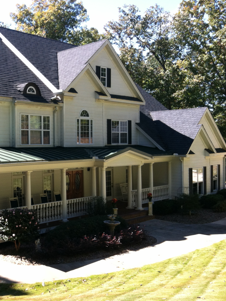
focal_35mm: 47
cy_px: 151
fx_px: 409
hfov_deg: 29.9
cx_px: 34
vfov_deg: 40.4
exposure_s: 1/288
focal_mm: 3.85
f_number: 2.8
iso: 80
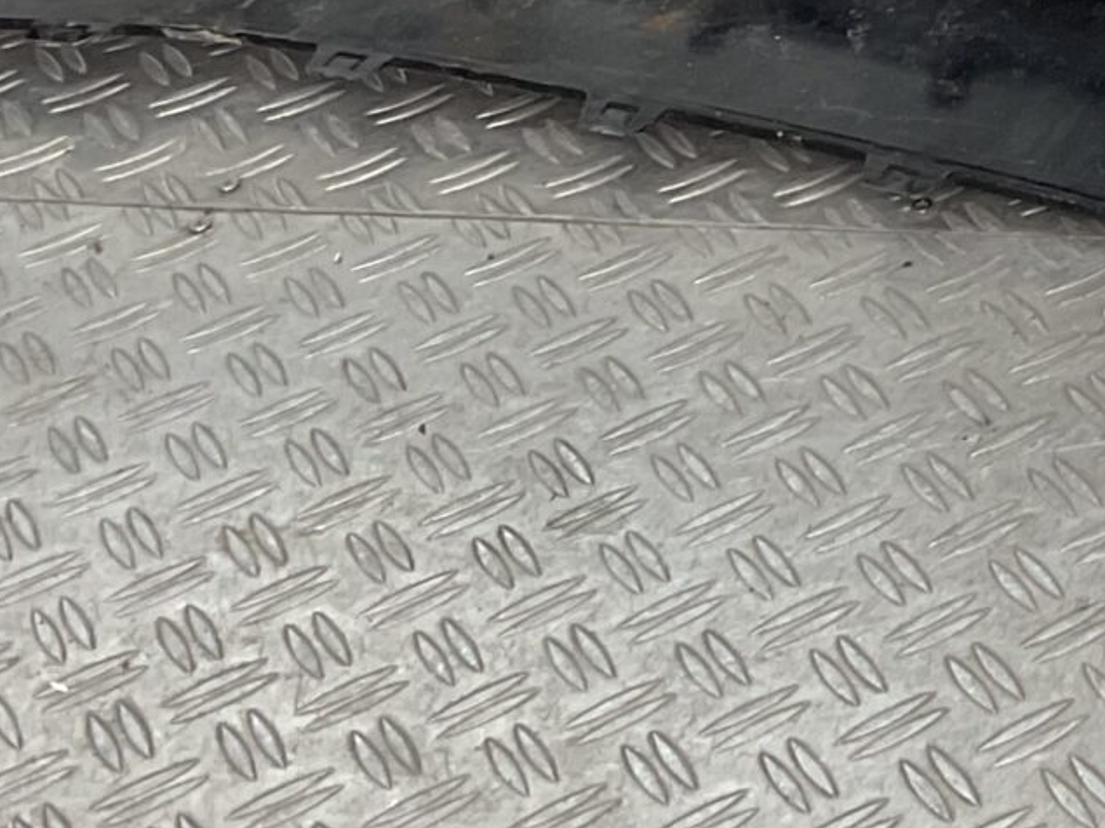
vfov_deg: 12.4
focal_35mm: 117
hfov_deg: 15.8
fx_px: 3734
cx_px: 1523
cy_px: -103
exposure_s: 1/100
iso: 20
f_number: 1.8
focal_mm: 3
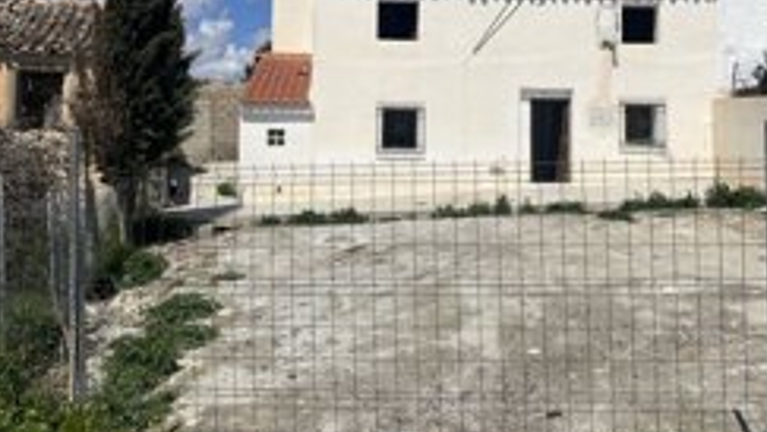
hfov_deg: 48.2
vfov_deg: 27.9
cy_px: 98
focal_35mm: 42
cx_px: 439
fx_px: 855
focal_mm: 5.1
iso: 50
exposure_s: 1/11905
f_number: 1.6
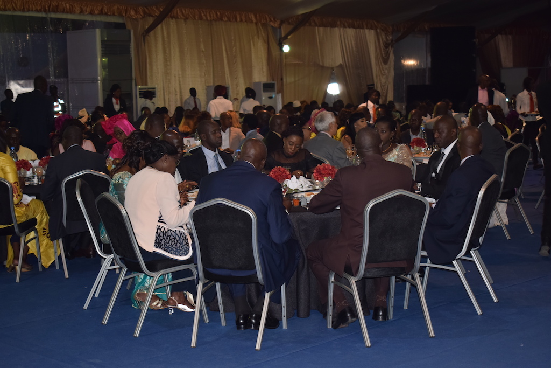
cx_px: 276
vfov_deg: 21.6
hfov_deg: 31.9
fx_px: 964
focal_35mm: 63
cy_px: 184
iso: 400
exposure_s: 1/60
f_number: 5.6
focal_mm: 42
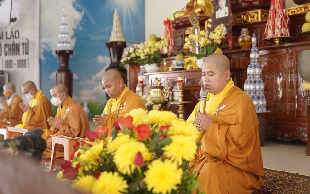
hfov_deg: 45.3
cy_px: 95
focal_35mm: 44
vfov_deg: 29.2
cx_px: 155
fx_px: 372
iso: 1000
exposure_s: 1/80
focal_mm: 43
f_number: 2.8
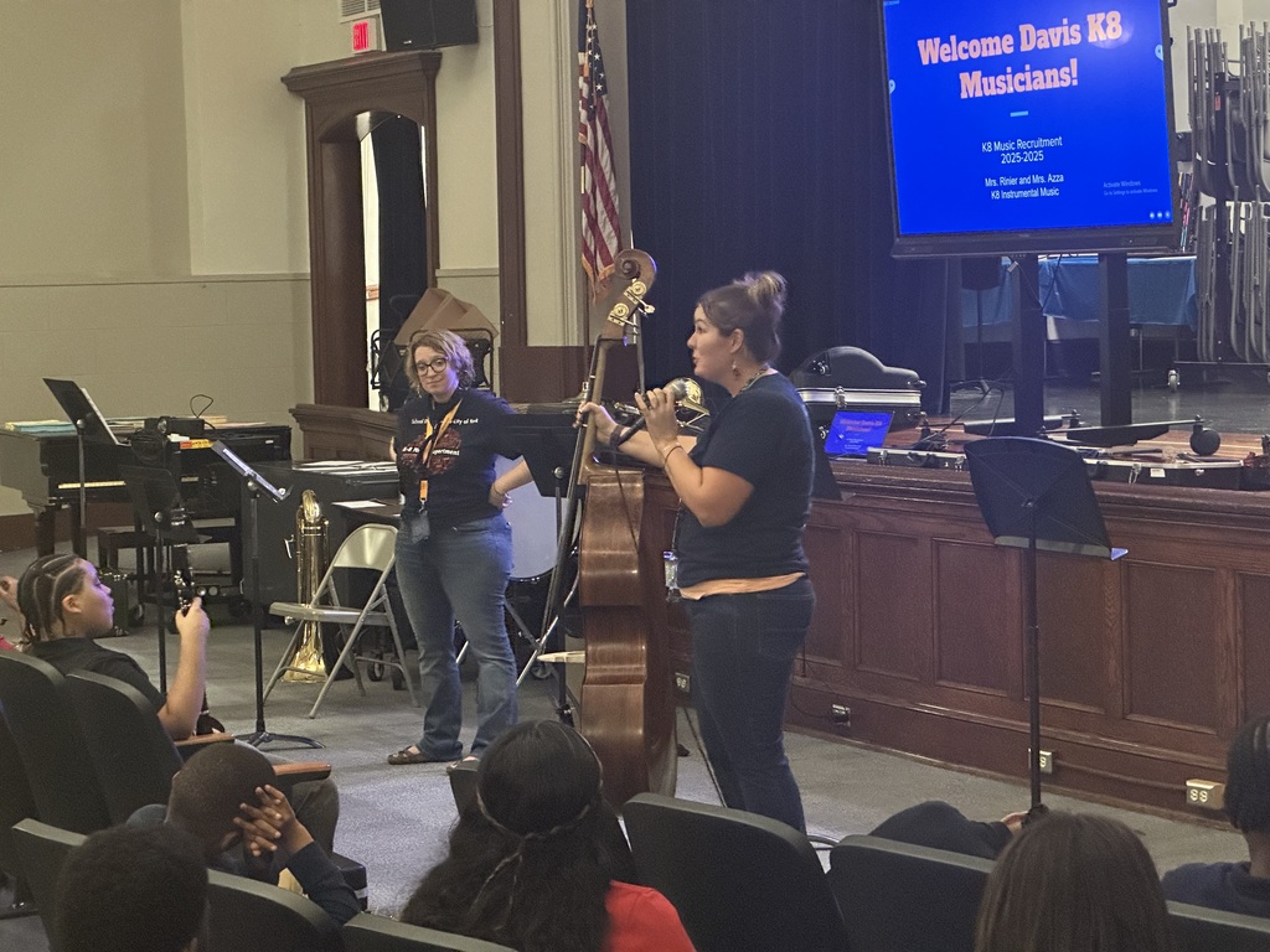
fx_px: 2825
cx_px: 635
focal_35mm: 77
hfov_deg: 25.3
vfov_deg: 19.1
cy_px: 476
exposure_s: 1/20
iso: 2000
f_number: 2.8
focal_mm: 9
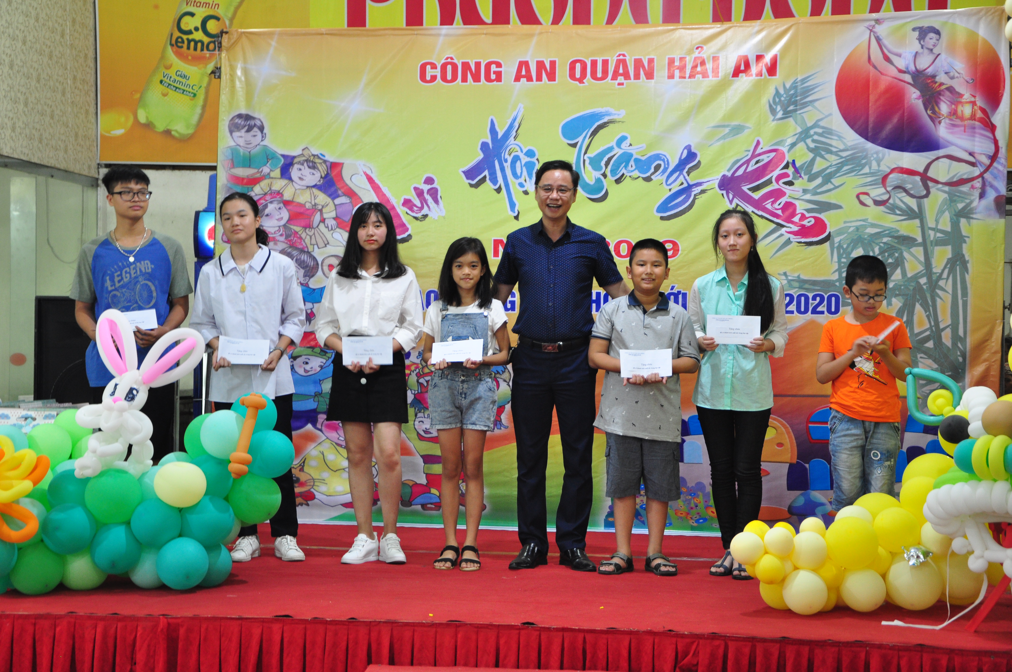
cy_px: 336
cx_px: 506
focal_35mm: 63
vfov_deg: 21.5
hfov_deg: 31.9
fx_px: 1769
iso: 640
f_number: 4.8
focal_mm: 42
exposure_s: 1/10
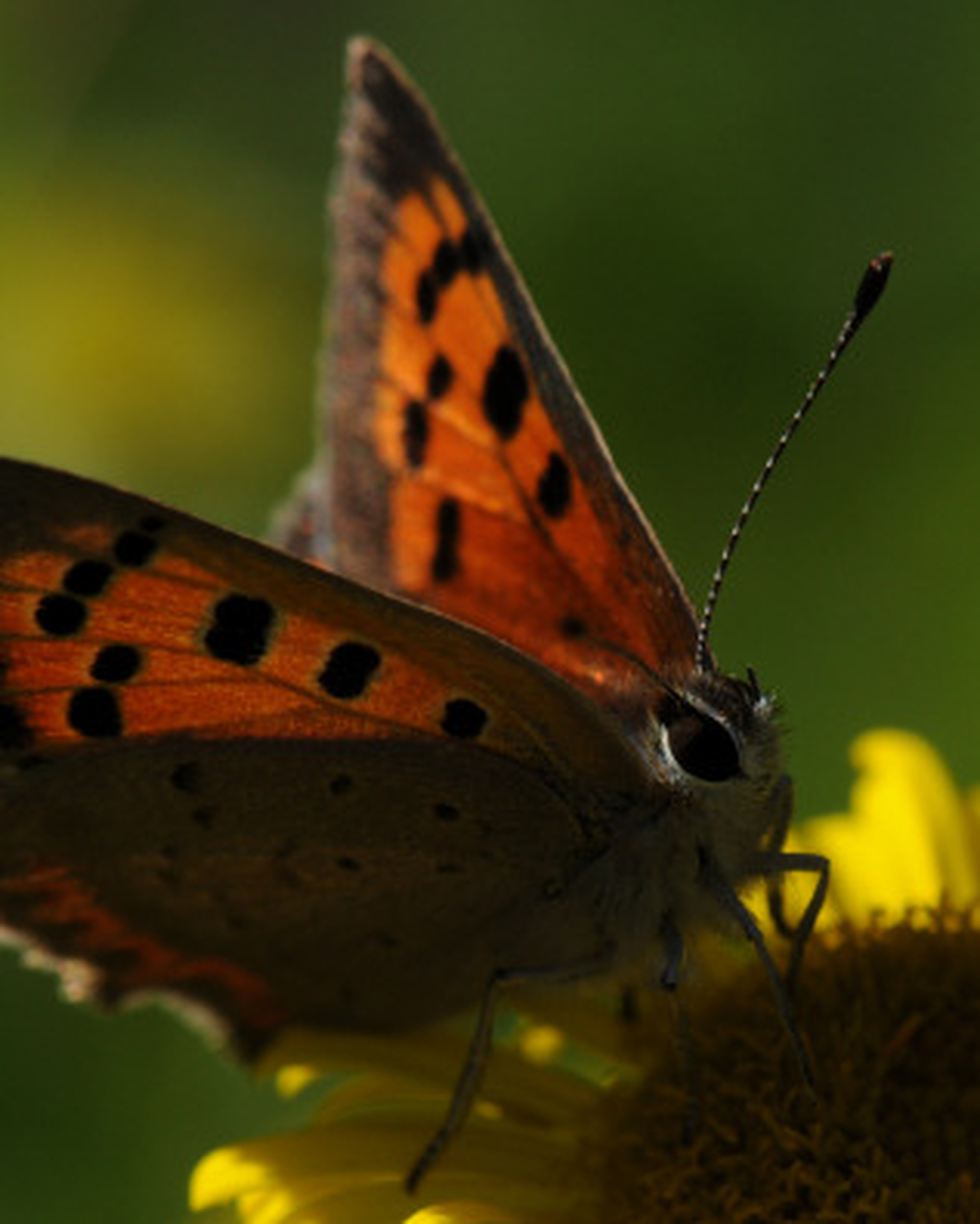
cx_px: 532
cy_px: 612
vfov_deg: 8.6
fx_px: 8108
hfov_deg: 6.9
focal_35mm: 224
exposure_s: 1/250
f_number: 14
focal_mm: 105
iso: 200
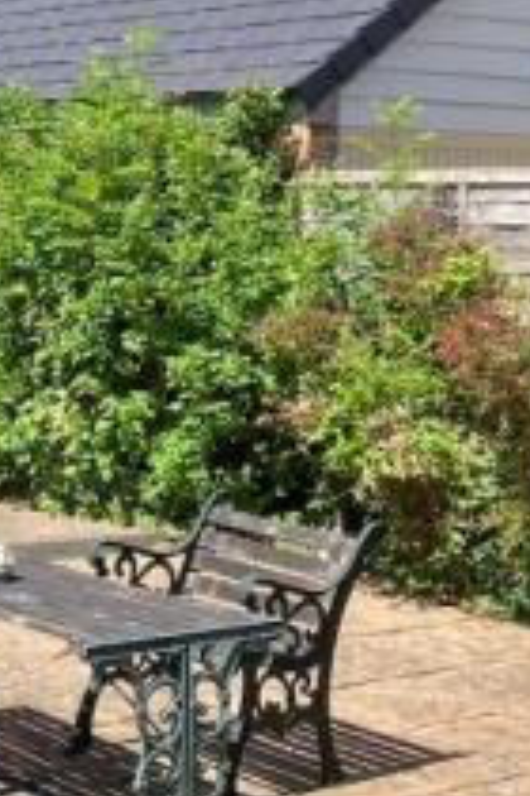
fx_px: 1789
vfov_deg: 25.0
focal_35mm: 81
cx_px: -437
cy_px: 309
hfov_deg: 14.7
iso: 32
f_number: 1.8
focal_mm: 3.99
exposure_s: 1/883
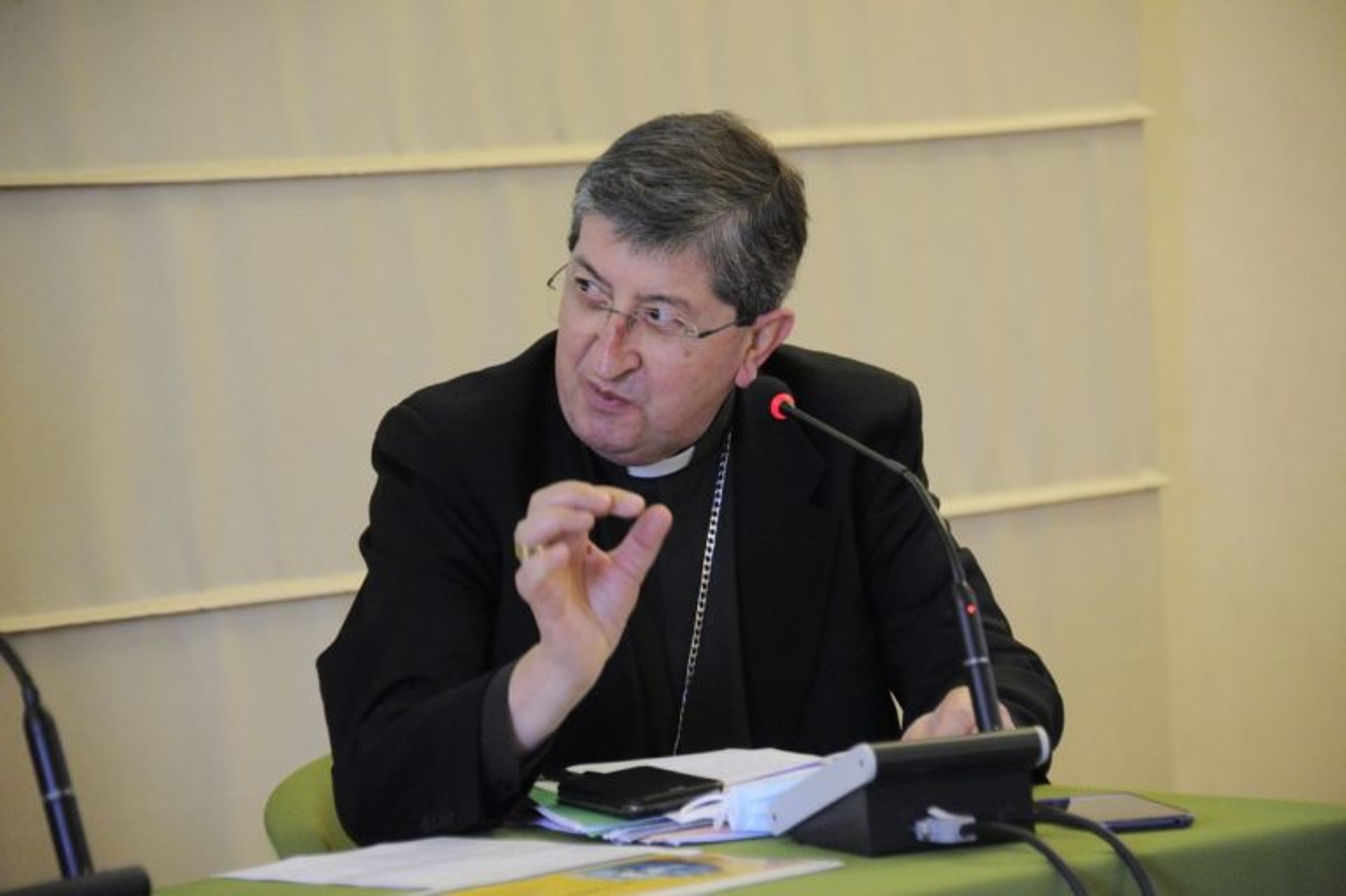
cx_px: 673
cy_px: 448
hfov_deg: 11.4
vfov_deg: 7.6
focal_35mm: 180
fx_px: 6725
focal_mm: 180
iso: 4000
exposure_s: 1/100
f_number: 5.6
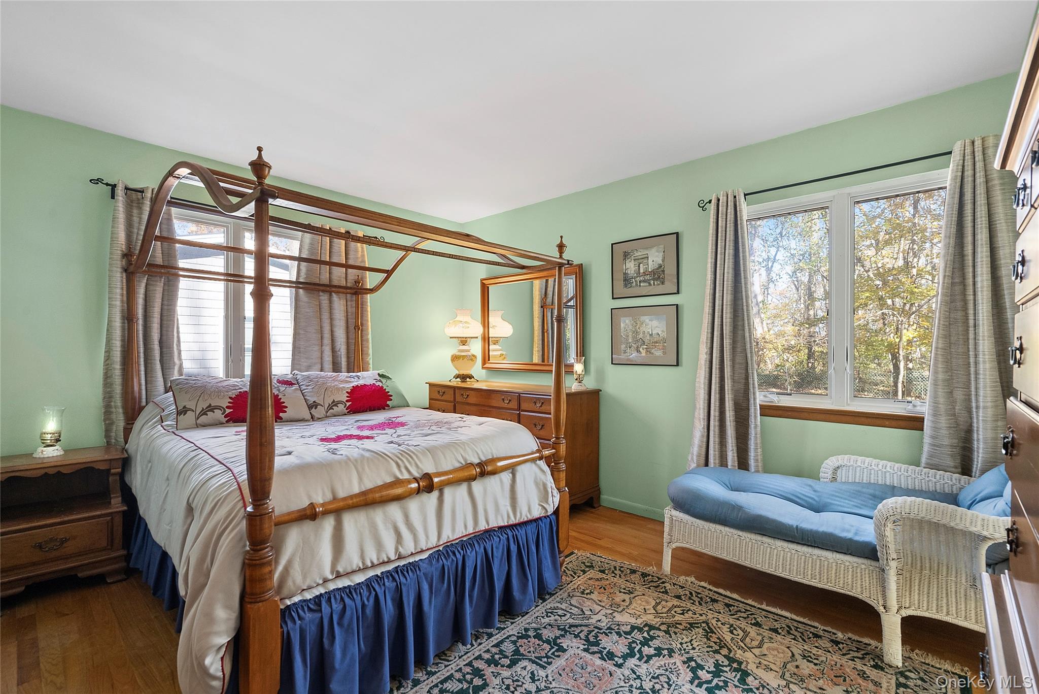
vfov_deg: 73.8
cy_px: 347
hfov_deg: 96.7
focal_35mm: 16
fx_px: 462
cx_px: 520
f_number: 10
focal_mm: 16
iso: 800
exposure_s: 1/6
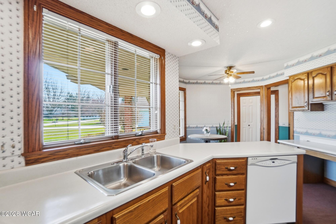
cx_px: 168
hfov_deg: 100.4
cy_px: 112
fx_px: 140
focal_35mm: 15
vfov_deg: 77.3
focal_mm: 10
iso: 125
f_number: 4
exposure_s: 1/1500
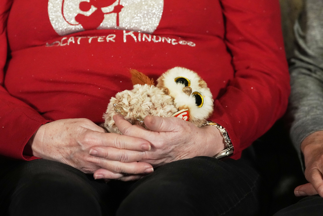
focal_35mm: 300
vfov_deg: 4.6
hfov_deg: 6.9
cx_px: 162
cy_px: 108
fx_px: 2692
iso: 3200
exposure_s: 1/500
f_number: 3.2
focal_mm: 200
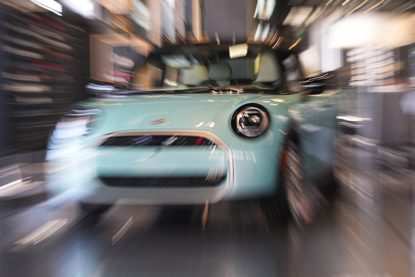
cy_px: 138
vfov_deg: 8.5
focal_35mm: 162
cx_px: 208
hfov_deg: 12.7
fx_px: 1867
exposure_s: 1/10
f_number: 11
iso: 400
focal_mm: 162
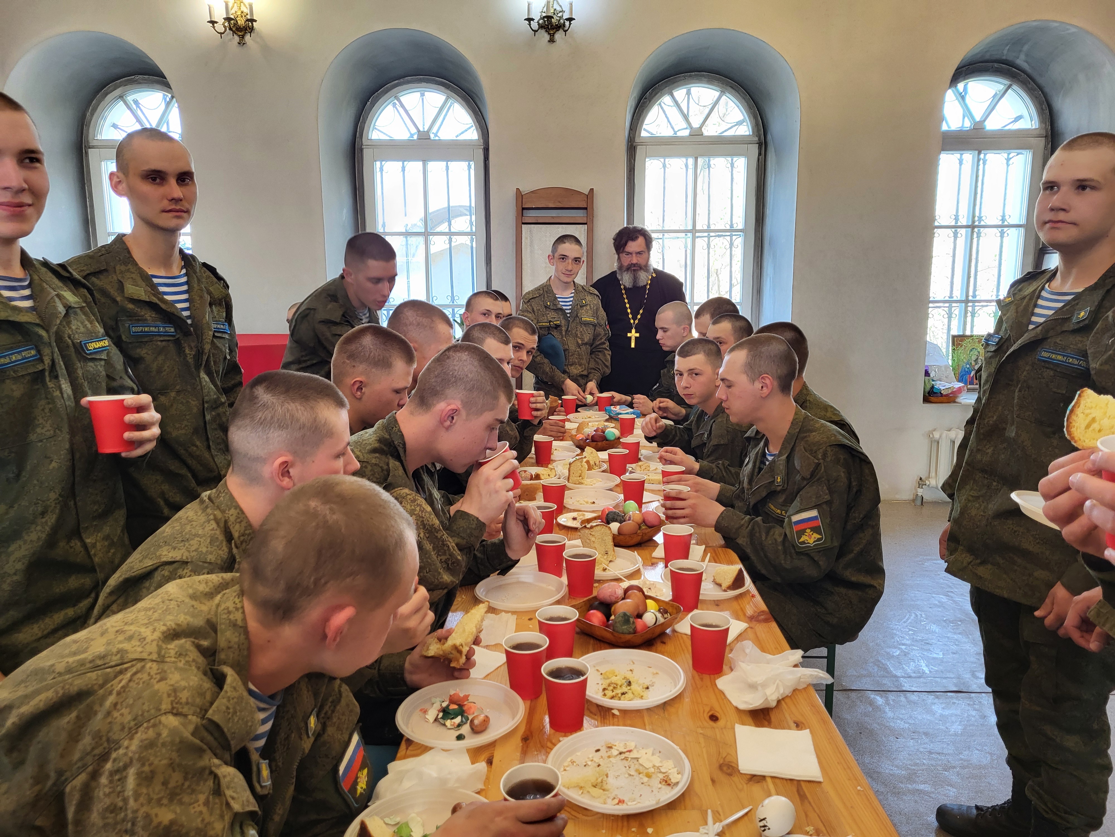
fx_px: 837
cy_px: 418
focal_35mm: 26
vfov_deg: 53.1
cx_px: 558
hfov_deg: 67.3
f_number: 1.8
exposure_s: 1/50
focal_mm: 5.4
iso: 250
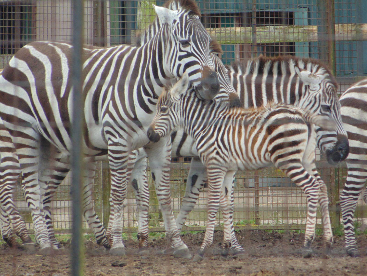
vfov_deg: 2.6
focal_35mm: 580
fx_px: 6149
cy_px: 138
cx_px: 184
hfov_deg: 3.4
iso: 200
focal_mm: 104
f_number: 5.9
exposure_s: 1/125
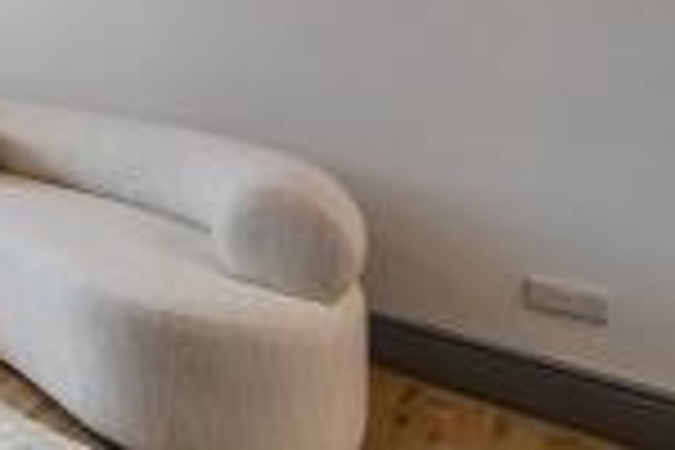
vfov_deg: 33.1
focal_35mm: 36
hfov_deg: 33.4
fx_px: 675
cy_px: -22
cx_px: -254
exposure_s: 1/60
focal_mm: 12
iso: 500
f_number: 5
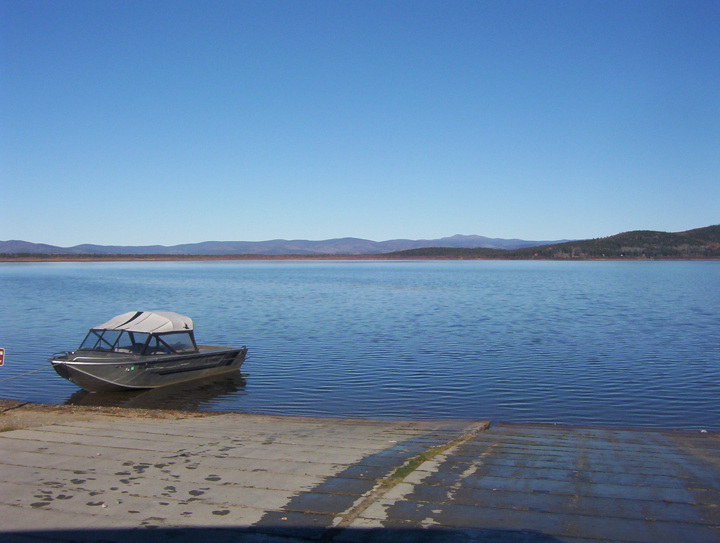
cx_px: 360
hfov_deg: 51.2
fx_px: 751
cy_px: 272
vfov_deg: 39.8
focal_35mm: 36
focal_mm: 5.54
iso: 100
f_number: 5.24
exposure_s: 1/1159
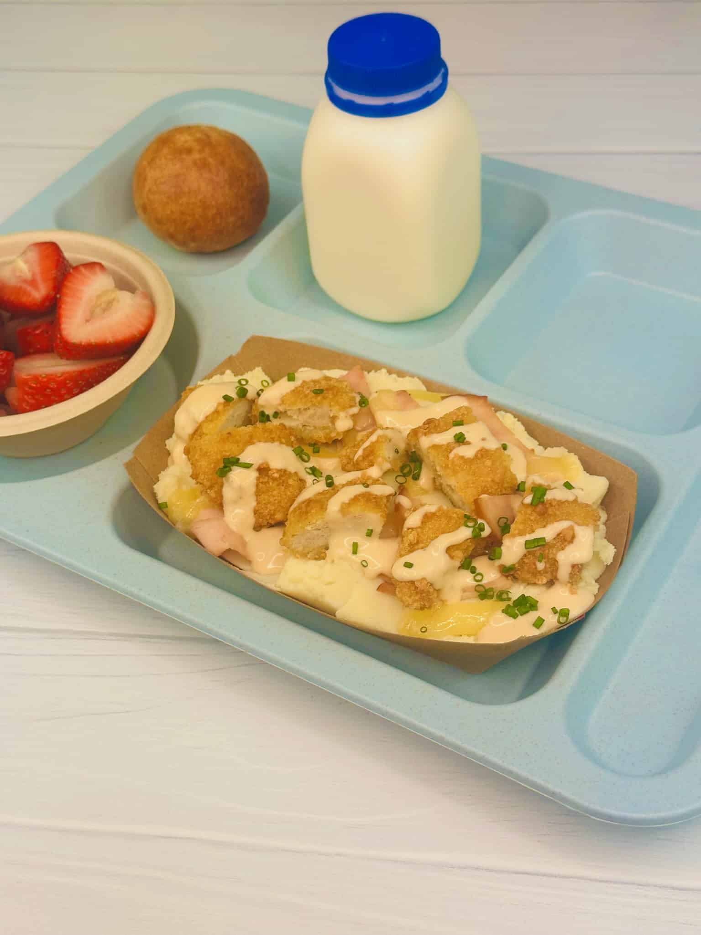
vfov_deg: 39.7
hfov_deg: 30.3
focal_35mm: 48
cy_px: 468
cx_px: 350
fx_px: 1296
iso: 64
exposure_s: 1/372
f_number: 1.78
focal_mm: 6.86
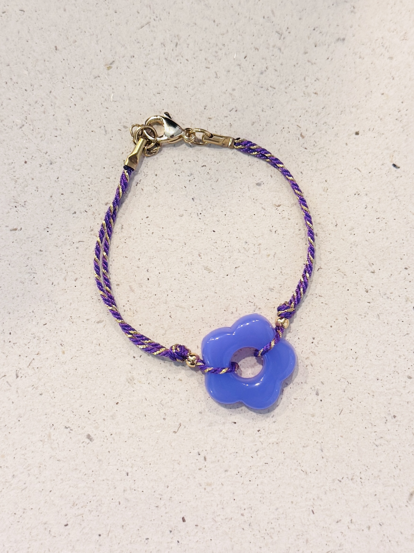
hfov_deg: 56.8
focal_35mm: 24
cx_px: 207
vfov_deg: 71.6
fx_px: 383
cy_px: 276
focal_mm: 6.76
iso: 160
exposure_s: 1/100
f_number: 1.78
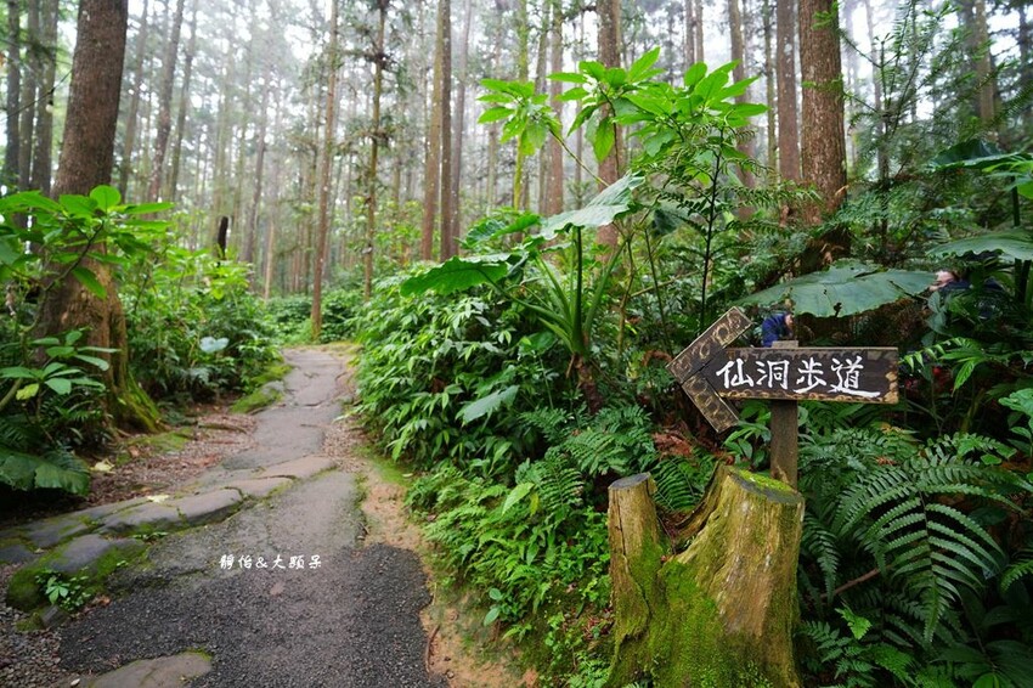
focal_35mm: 17
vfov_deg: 70.4
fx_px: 488
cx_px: 516
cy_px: 344
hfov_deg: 93.3
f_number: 2.8
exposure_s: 1/30
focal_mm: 17
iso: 320
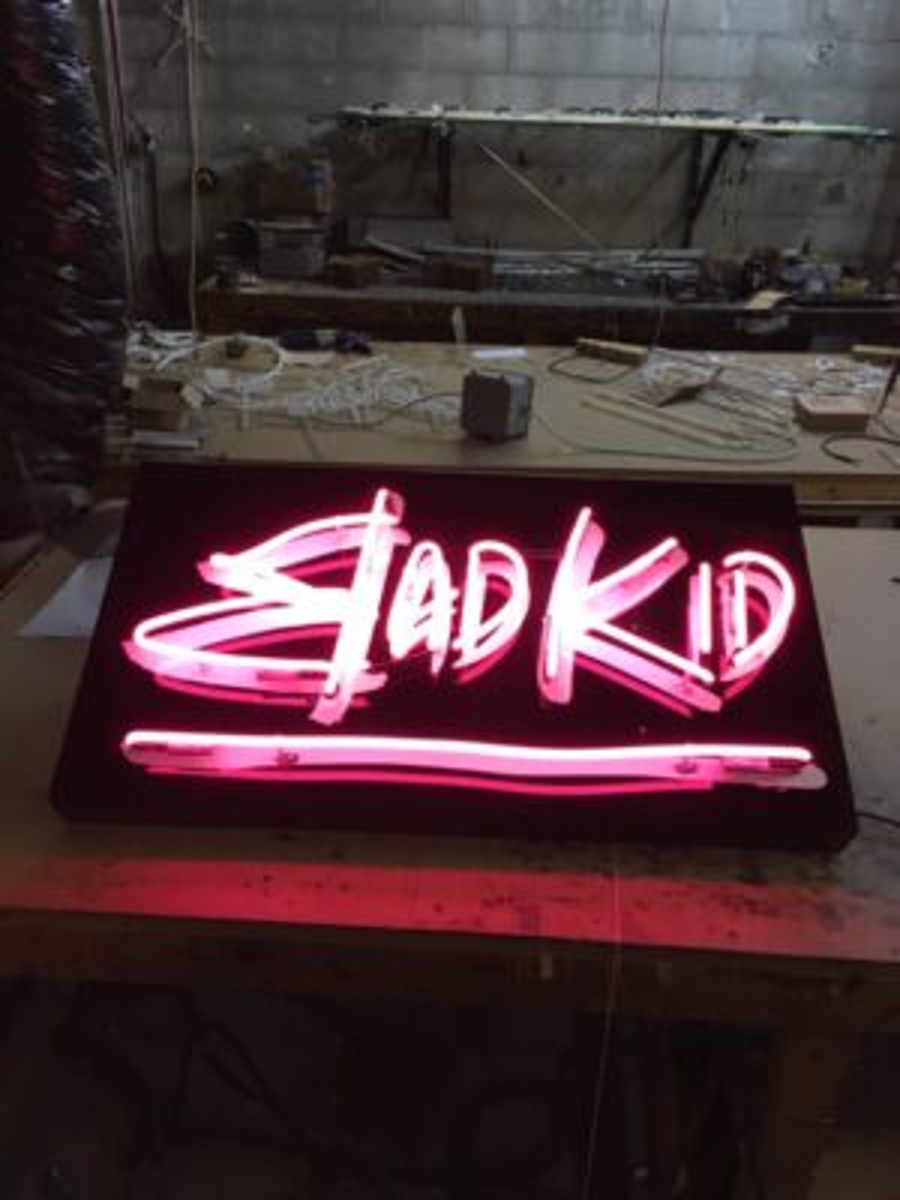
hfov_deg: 48.2
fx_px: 1005
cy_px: 600
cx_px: 450
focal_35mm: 29
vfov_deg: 61.7
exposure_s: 1/30
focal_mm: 4.15
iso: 50
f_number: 2.2
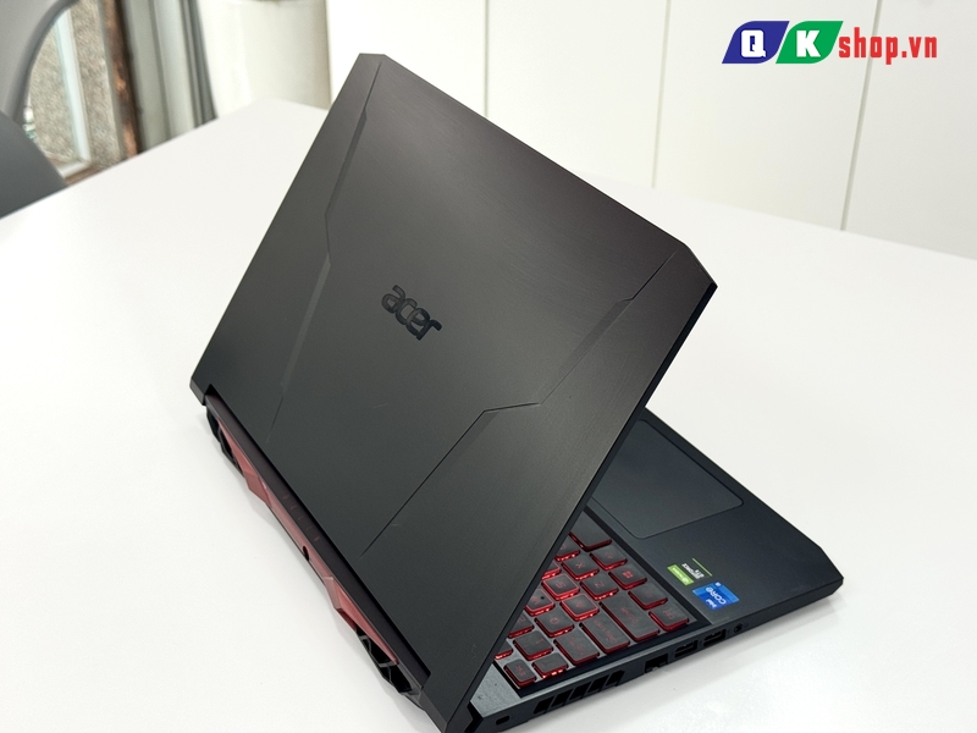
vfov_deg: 30.3
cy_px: 366
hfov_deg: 39.7
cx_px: 488
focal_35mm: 48
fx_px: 1355
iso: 64
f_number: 1.78
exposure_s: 1/100
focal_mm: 6.76
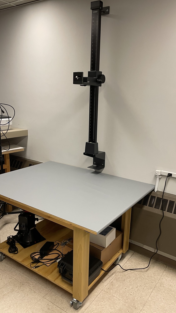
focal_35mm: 29
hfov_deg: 40.2
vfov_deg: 66.1
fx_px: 241
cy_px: 159
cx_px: 91
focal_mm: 4.2
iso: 160
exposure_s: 1/60
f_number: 1.6
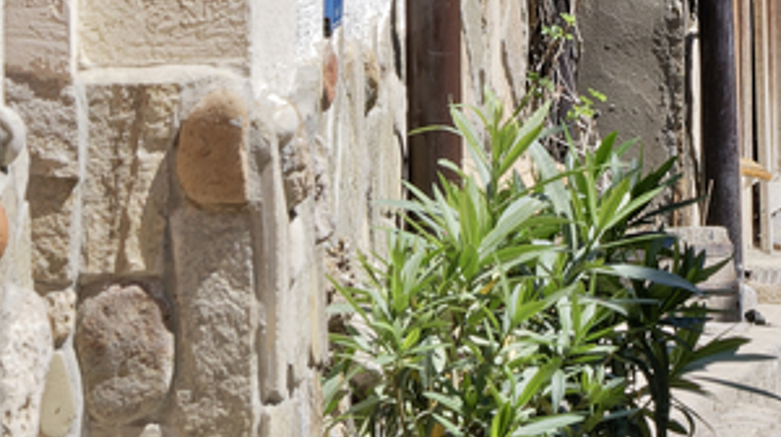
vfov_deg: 2.3
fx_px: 10633
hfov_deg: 4.2
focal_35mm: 514
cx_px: 784
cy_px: -467
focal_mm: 70
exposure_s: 1/140
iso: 160
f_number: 10
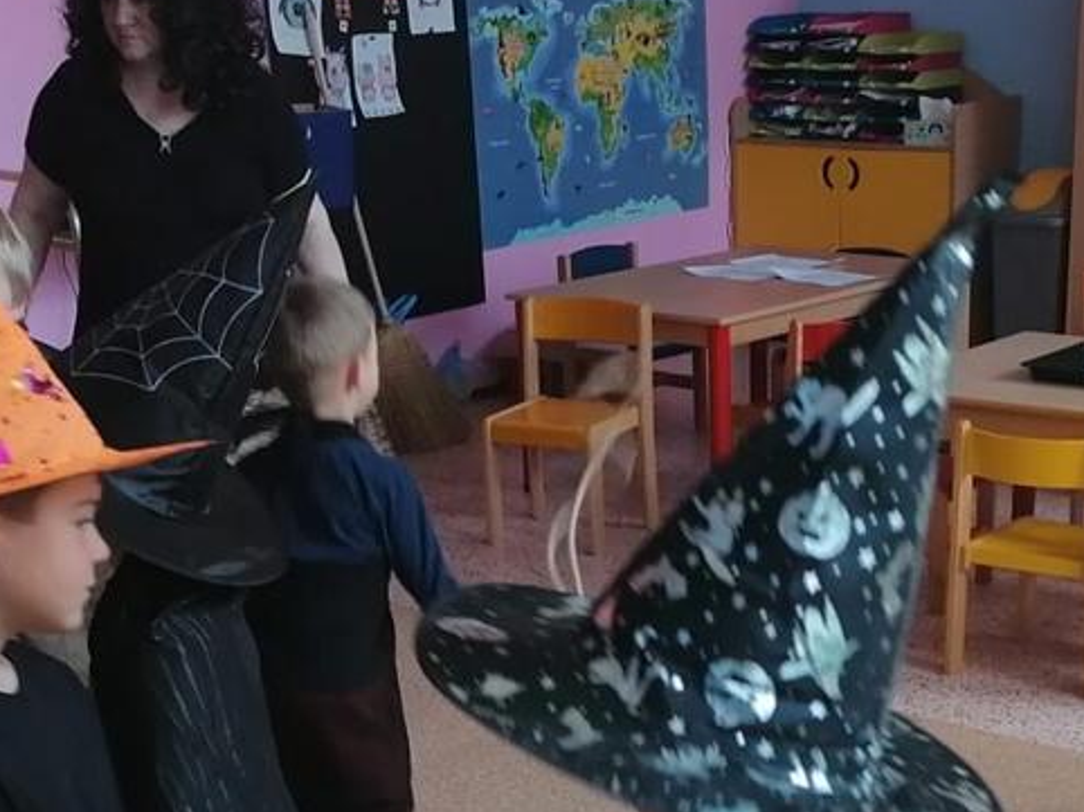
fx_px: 2347
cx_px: 706
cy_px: 884
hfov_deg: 25.9
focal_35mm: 75
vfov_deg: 18.9
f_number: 1.8
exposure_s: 1/100
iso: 125
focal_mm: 4.75
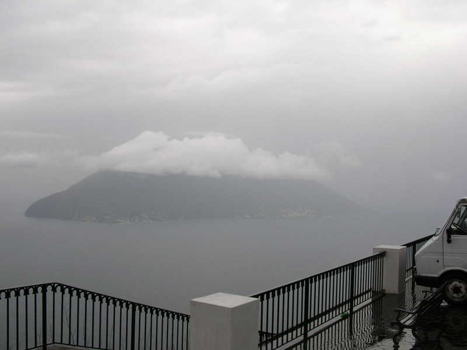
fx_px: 485
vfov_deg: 39.6
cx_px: 234
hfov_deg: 51.4
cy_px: 175
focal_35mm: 36
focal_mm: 6
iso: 50
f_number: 3.7
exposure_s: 1/247
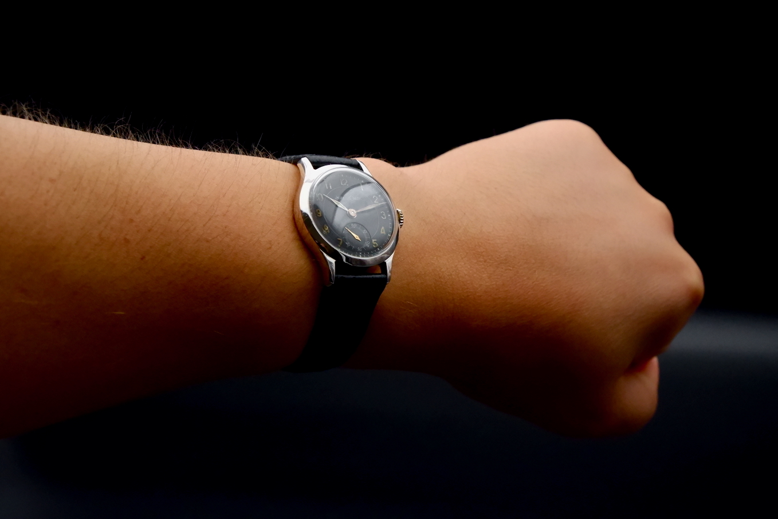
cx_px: 389
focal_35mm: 59
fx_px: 1275
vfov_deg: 23.0
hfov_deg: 33.9
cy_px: 260
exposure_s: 1/4000
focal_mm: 39
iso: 6400
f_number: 8
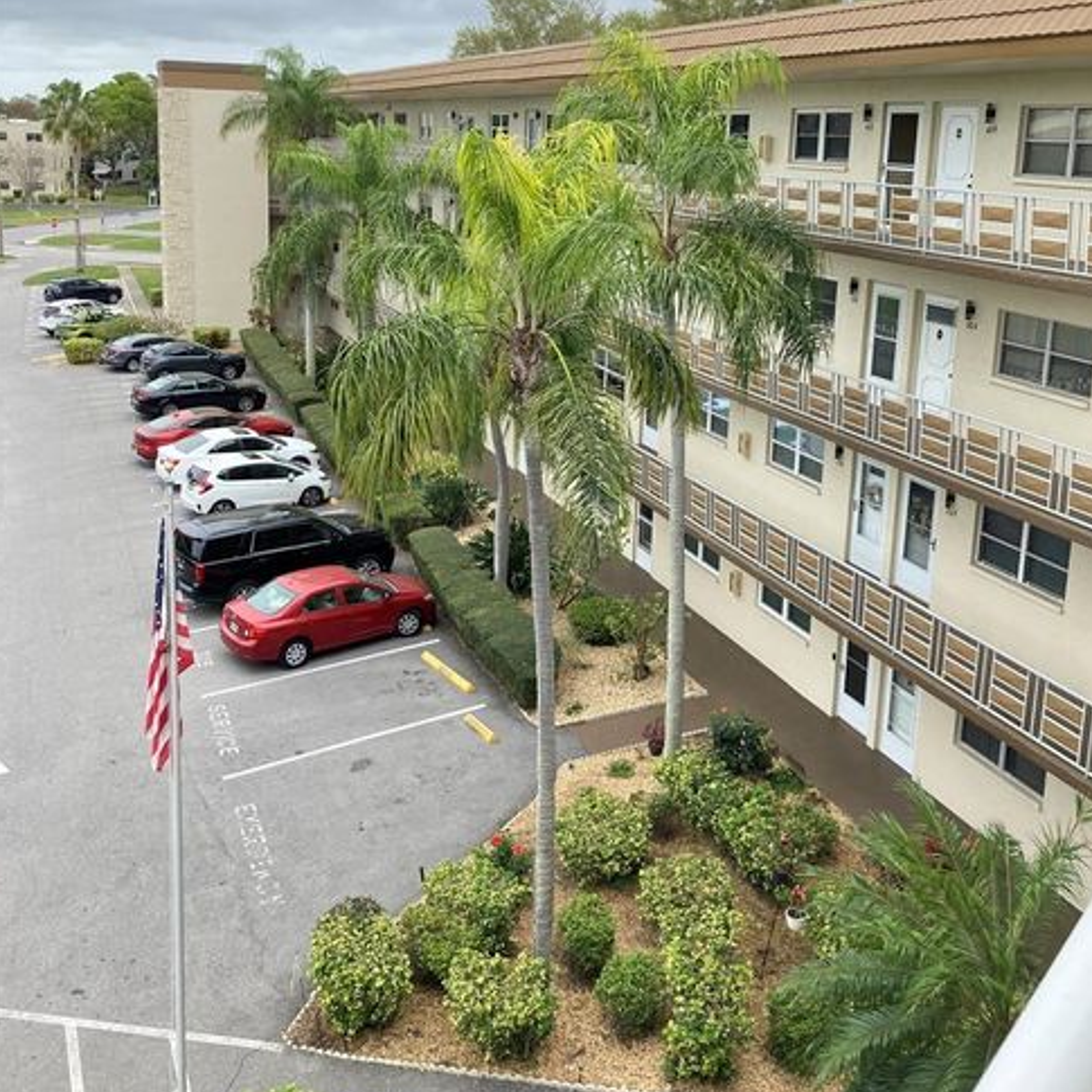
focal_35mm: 34
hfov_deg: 48.4
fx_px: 1213
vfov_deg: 47.8
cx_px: 552
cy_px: 384
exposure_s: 1/727
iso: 20
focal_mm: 3.99
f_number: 1.8
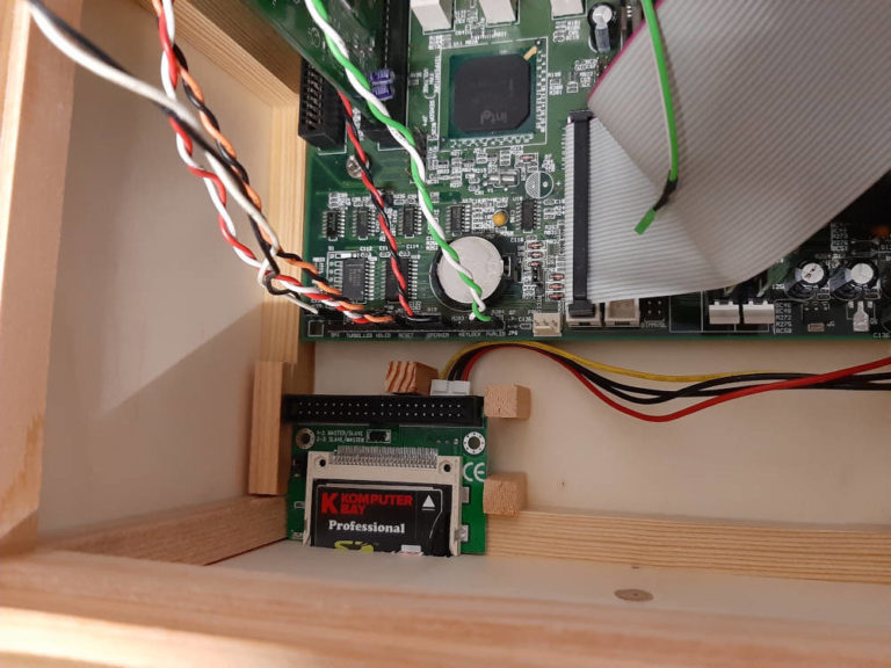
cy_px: 334
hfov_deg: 65.3
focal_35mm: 27
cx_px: 446
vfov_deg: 51.4
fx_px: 695
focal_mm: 3.93
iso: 400
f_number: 1.7
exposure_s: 1/20
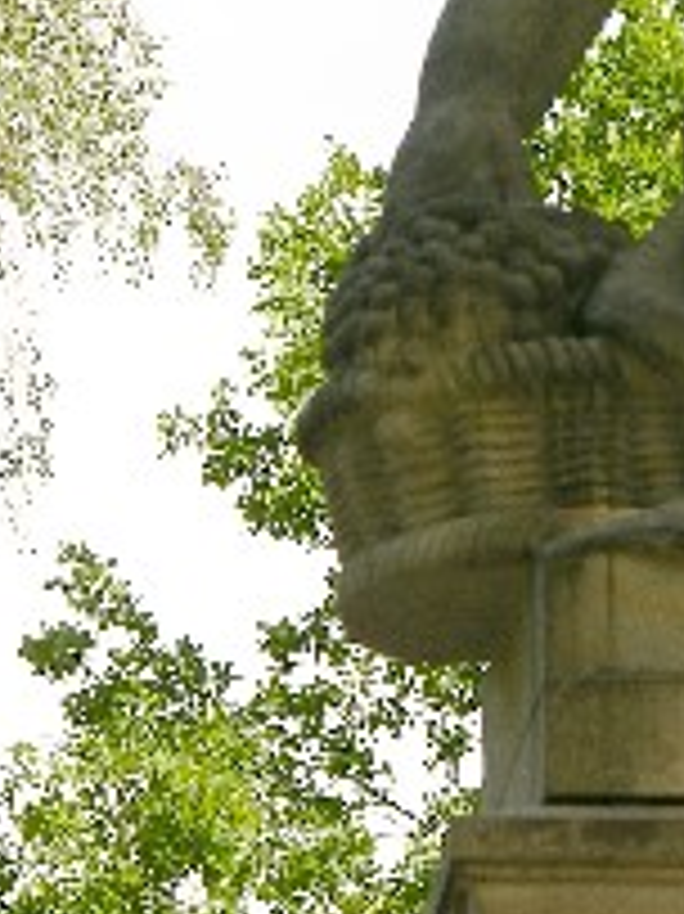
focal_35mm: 434
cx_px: 828
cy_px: 7
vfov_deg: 4.6
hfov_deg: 3.4
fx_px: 11446
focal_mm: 37.7
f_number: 5.5
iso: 50
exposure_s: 1/165
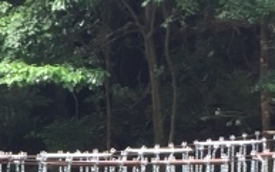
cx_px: -130
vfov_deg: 7.5
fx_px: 1223
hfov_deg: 12.3
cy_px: 434
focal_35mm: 163
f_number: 2.2
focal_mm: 4.15
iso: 32
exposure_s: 1/102
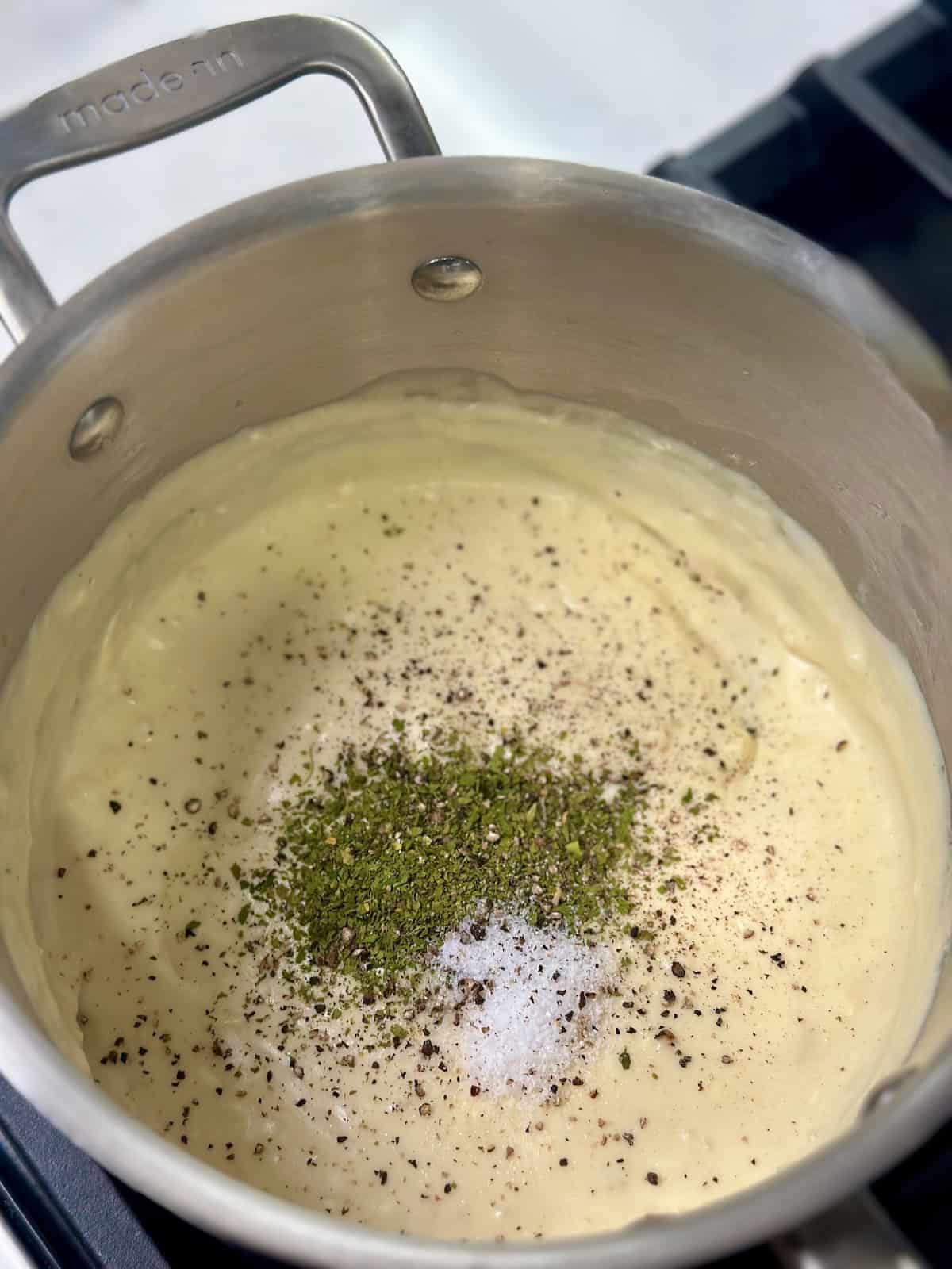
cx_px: 476
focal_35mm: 48
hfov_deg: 30.3
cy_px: 634
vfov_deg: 39.7
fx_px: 1760
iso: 100
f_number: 1.8
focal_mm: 6.9
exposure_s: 1/120
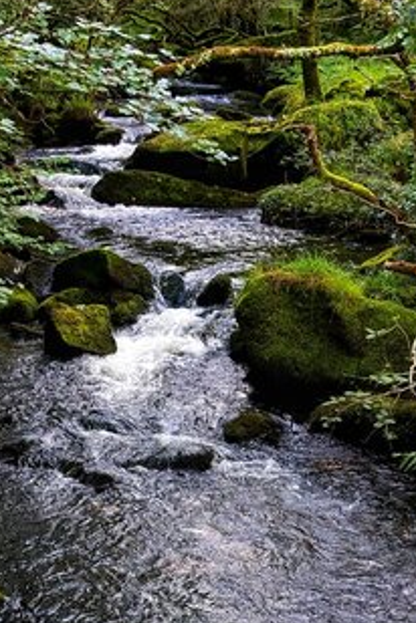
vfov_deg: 30.5
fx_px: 1127
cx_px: 176
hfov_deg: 20.9
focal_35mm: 65
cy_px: 464
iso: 79
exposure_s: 1/100
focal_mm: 4.38
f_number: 1.73
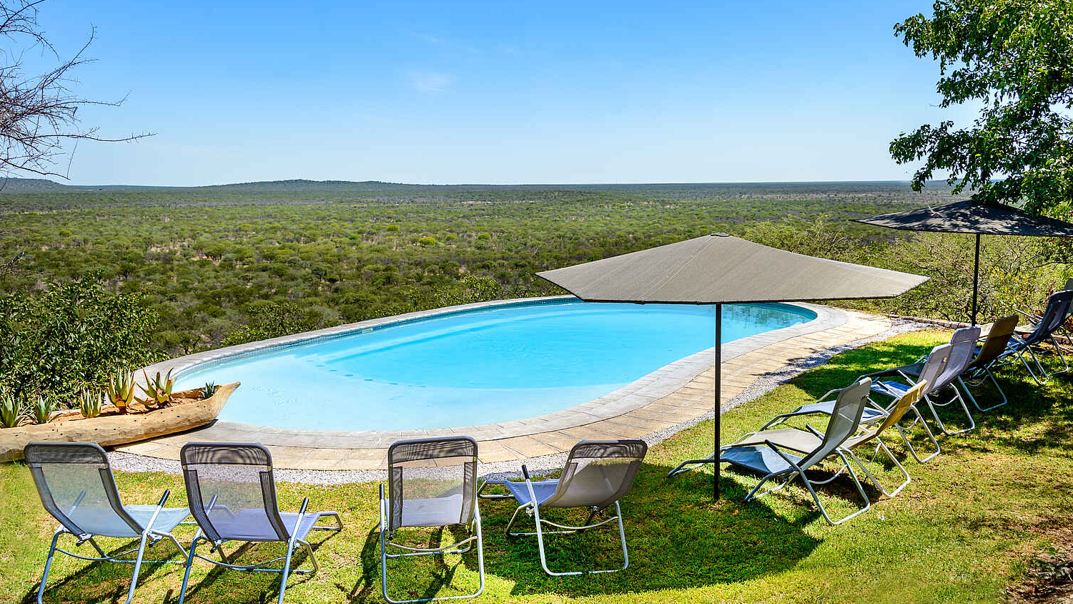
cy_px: 287
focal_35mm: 38
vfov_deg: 31.2
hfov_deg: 52.8
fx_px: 1081
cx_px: 548
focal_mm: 34
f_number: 9
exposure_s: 1/640
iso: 200
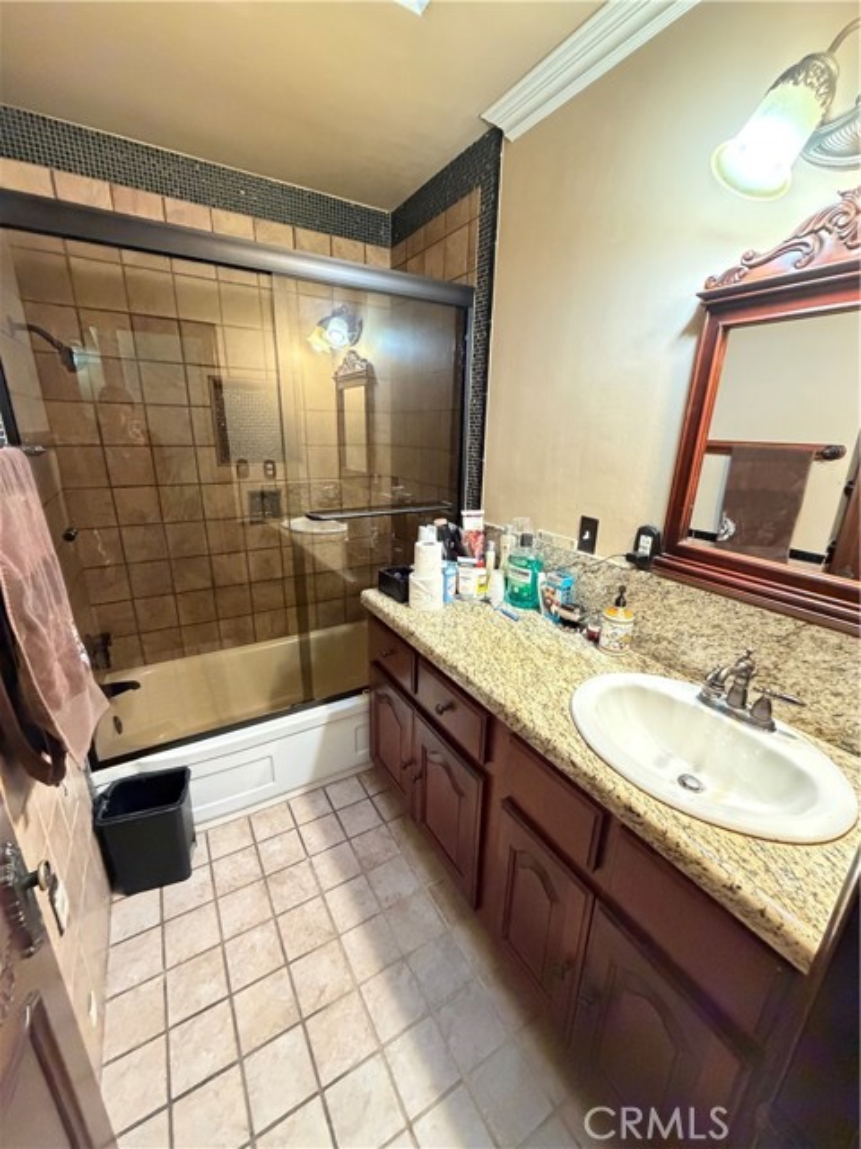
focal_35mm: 14
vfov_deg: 102.1
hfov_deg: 85.7
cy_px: 574
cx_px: 430
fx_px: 464
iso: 1000
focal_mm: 2.22
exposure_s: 1/40
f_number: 2.2
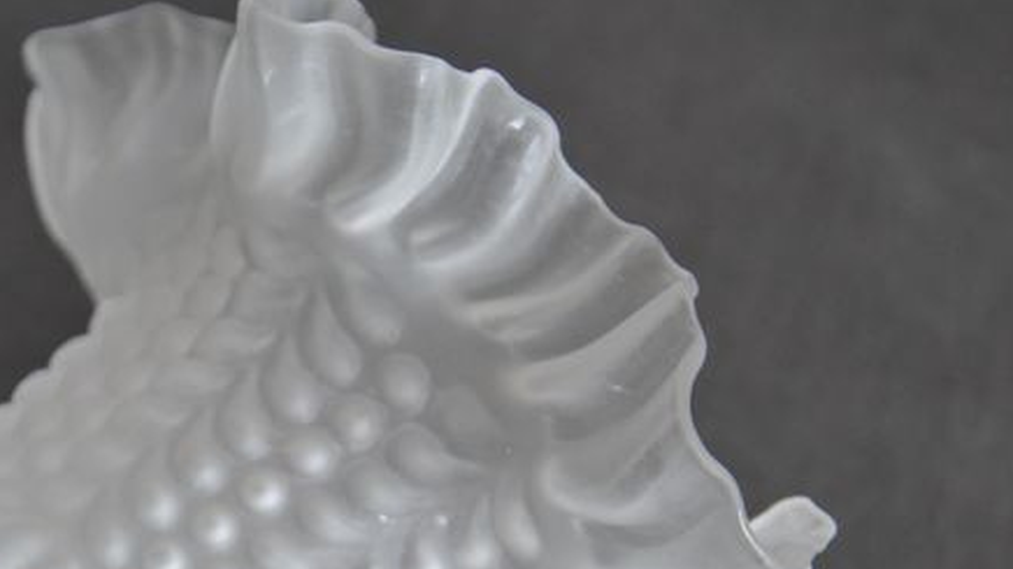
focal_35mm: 159
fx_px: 4270
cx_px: 124
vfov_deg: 7.6
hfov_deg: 13.4
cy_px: 615
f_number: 5
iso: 500
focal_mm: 52
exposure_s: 1/60
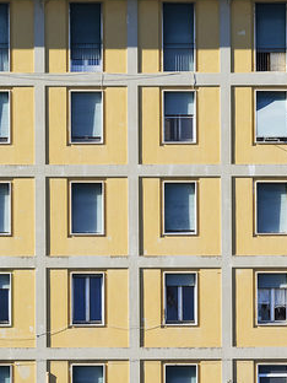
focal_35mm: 254
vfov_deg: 7.8
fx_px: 2808
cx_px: 226
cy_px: 274
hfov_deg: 5.8
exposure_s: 1/200
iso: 200
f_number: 9
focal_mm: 66
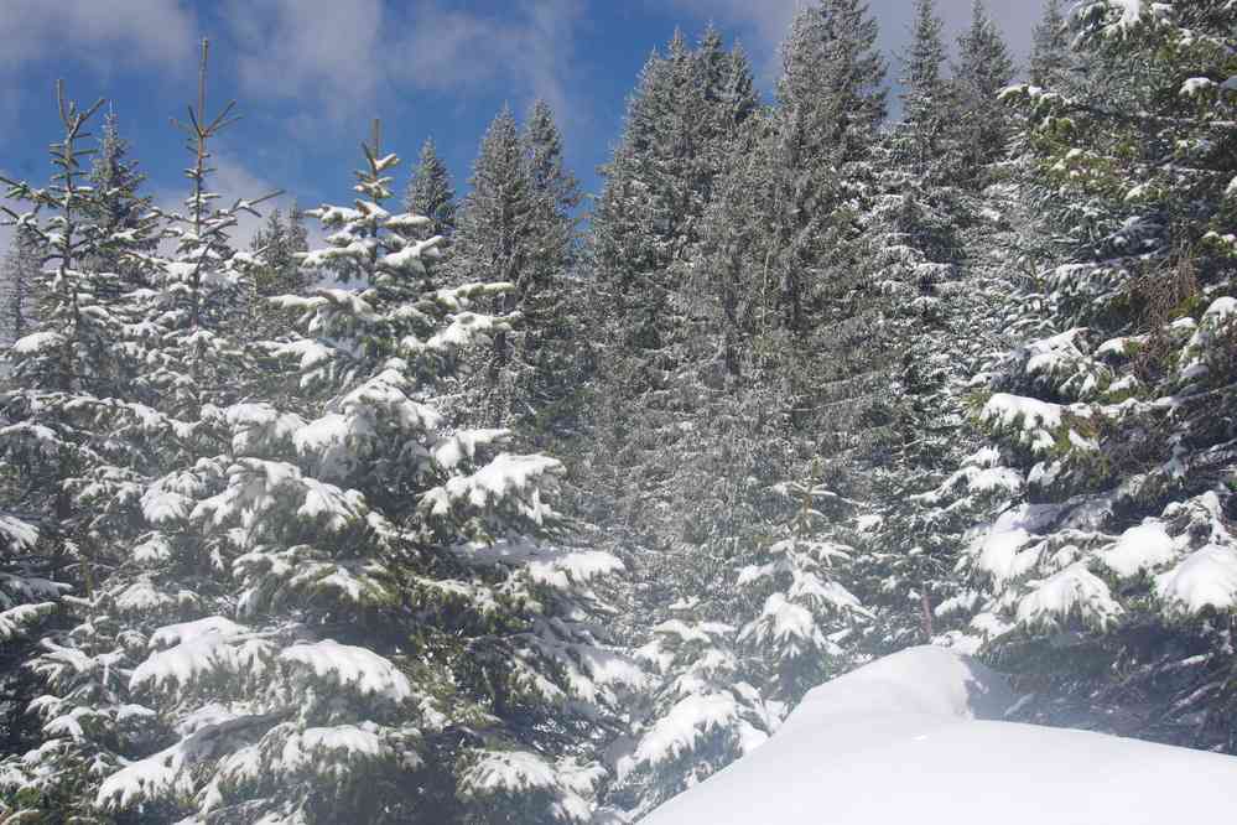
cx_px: 618
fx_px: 1443
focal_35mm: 42
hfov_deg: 46.4
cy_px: 412
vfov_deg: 31.9
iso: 200
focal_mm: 28
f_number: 11
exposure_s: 1/125
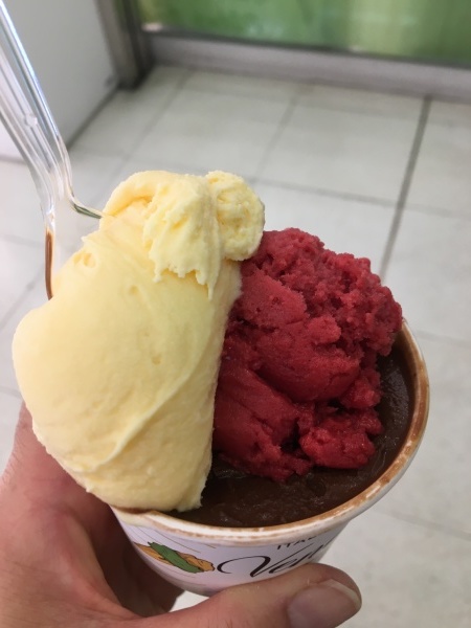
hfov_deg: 48.2
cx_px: 236
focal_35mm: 29
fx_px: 526
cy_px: 314
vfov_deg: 61.7
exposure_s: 1/30
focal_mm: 4.15
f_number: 2.2
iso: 50
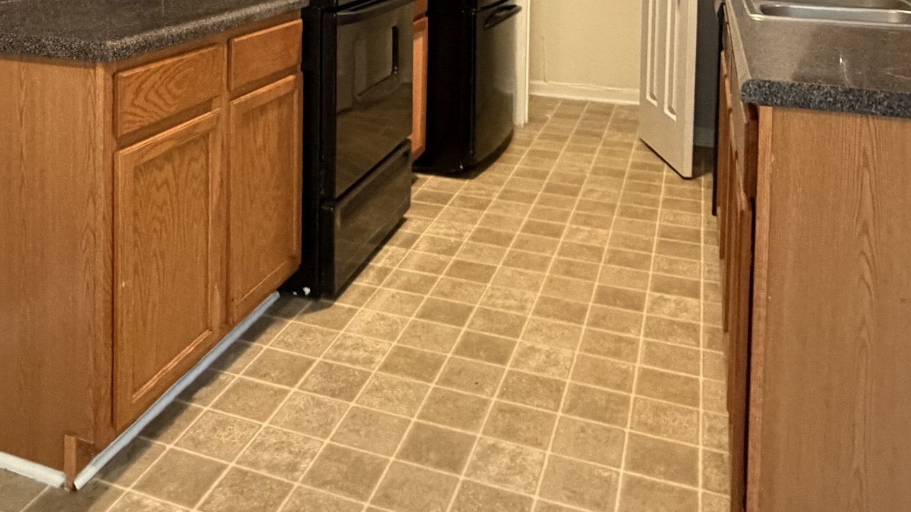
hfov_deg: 53.5
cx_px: 352
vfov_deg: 28.6
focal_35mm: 37
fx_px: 894
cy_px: -73
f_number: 2.2
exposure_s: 1/60
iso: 800
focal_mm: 2.22
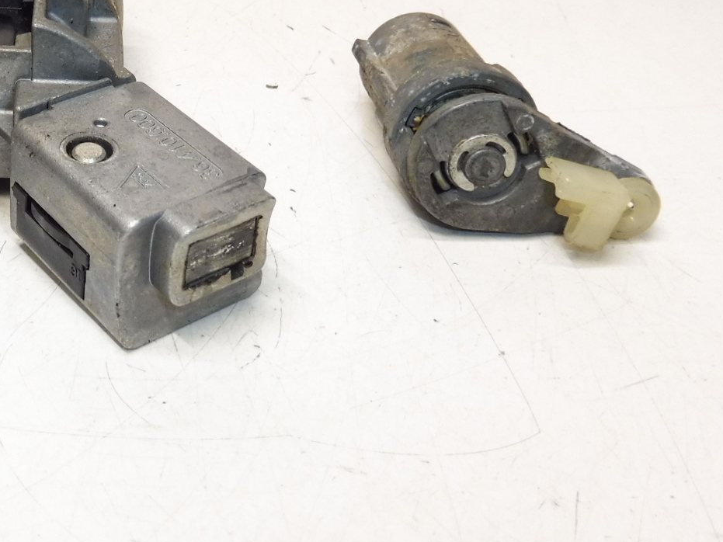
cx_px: 24
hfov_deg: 32.5
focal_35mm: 55
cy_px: 80
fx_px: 1149
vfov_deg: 25.9
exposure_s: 1/80
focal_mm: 4.4
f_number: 3.5
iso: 200
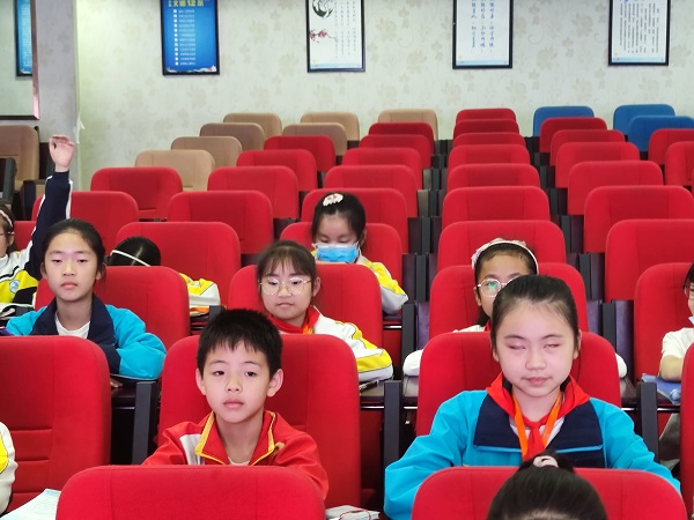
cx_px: 347
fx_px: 1383
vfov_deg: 21.3
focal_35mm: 69
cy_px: 260
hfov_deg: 28.2
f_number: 1.69
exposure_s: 1/50
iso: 454
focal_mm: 6.72
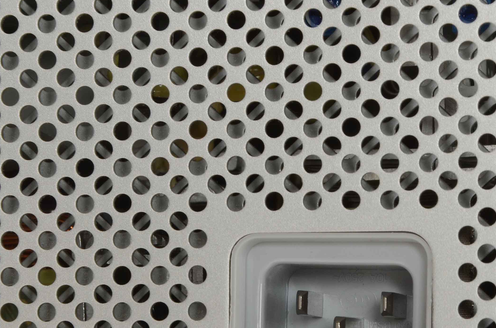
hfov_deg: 6.9
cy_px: 295
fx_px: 4113
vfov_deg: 4.6
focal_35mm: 299
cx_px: 345
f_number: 14
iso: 200
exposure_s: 1/160
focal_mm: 85
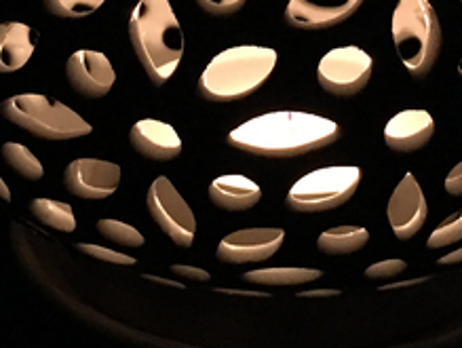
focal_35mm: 113
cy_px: -130
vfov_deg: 12.6
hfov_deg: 17.4
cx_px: 283
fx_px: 1511
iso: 200
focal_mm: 4.15
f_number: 2.2
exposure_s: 1/25
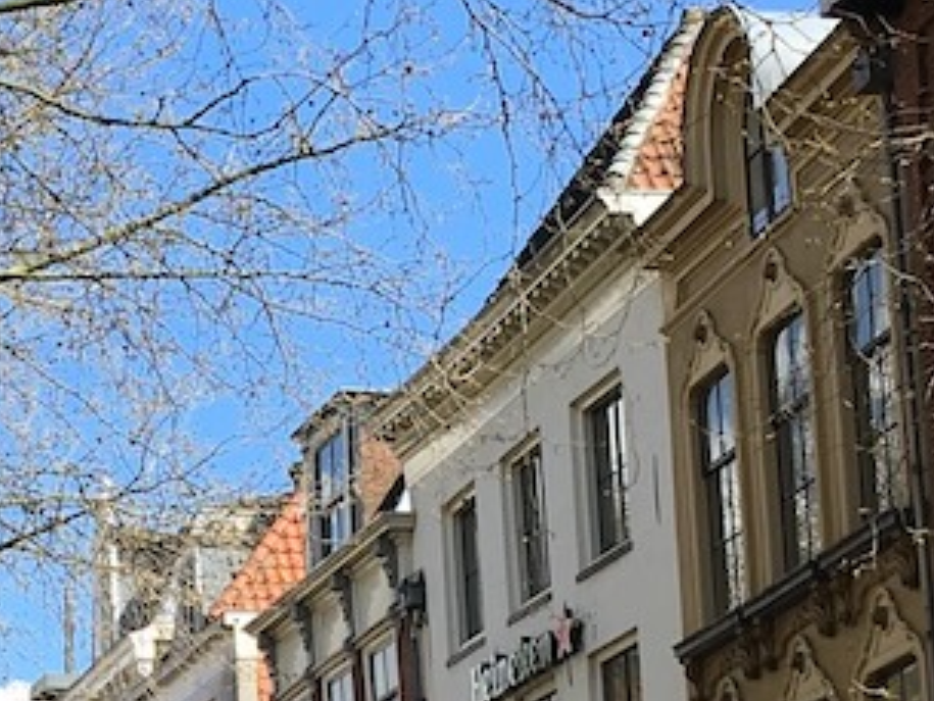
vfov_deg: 11.1
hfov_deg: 14.7
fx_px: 3590
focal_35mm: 133
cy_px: 670
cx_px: 73
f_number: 2.2
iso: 25
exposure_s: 1/769
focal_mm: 4.15
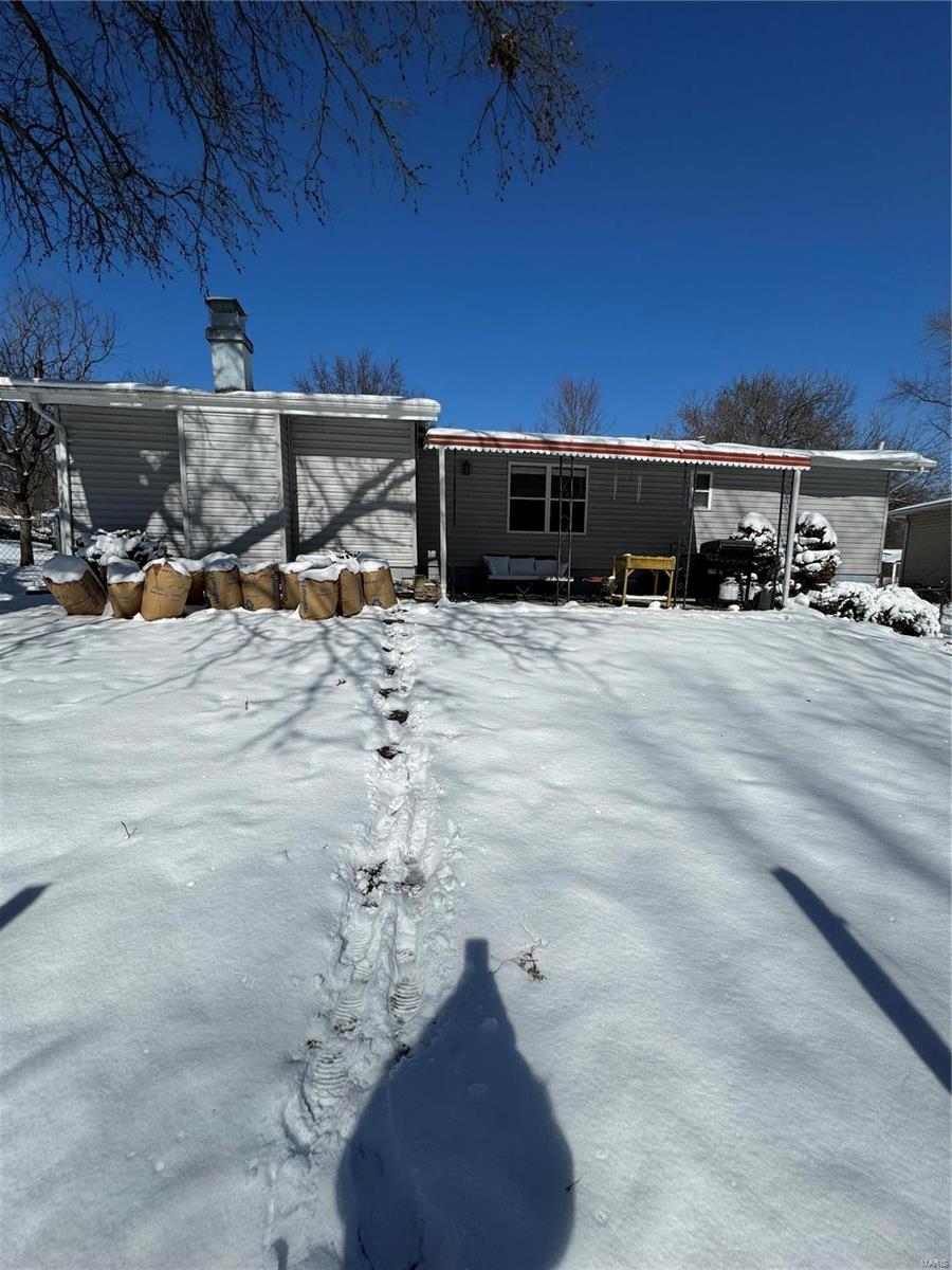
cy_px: 635
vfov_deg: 102.1
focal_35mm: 14
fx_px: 513
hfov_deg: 85.7
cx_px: 476
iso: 40
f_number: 2.2
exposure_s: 1/7299
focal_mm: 2.22
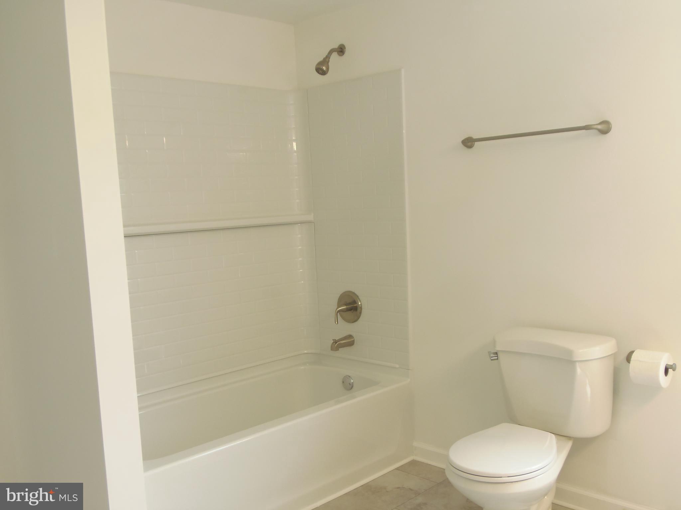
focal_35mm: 30
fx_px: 590
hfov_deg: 60.0
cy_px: 255
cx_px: 340
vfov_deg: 46.8
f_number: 3.2
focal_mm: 5.5
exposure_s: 1/30
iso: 64
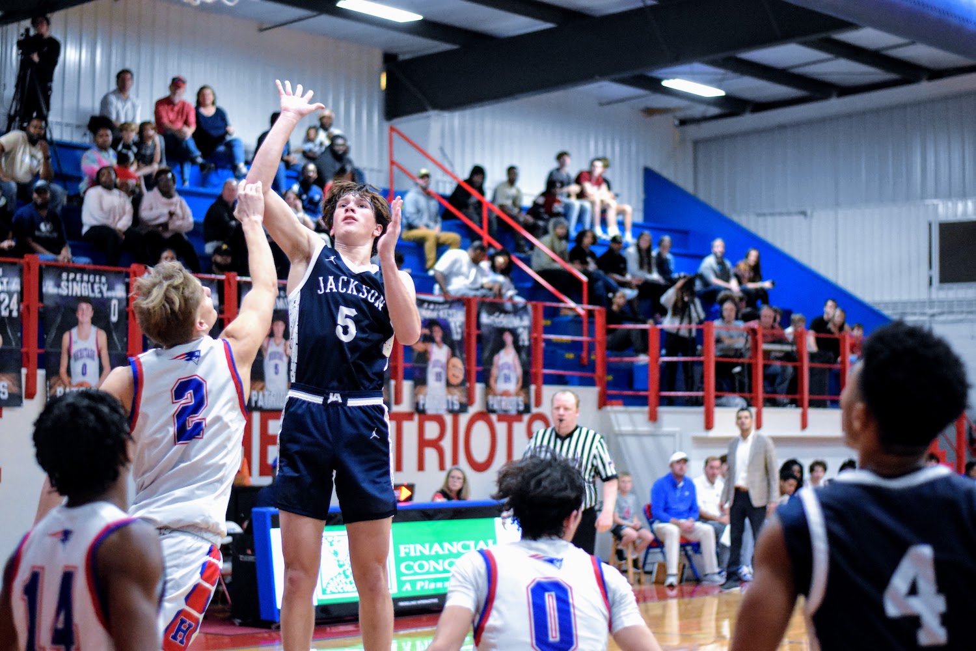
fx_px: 2033
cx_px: 488
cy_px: 326
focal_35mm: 75
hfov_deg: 27.0
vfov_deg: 18.2
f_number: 1.8
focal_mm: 50
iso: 5000
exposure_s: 1/1600
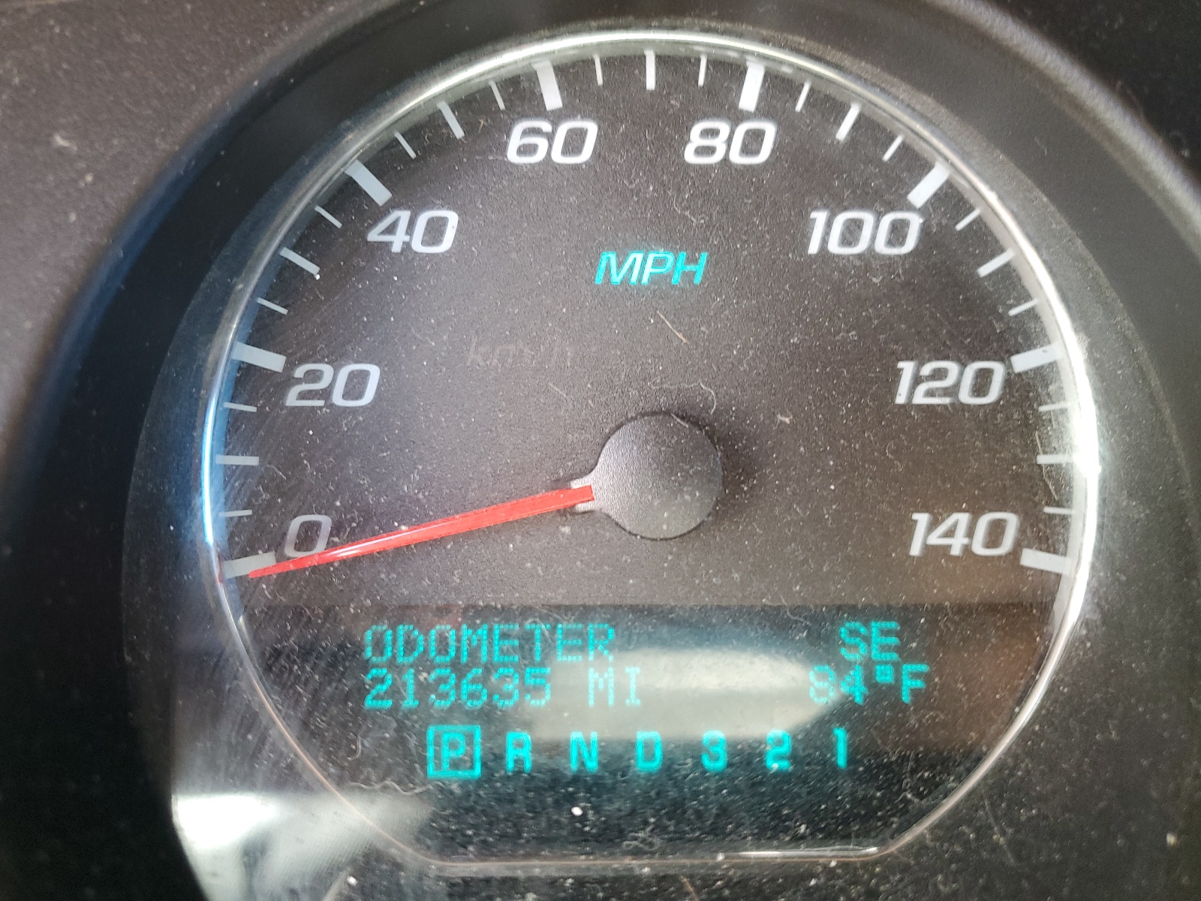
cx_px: 600
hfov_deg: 67.3
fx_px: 902
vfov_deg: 53.1
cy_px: 450
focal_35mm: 26
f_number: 1.5
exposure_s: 1/50
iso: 101
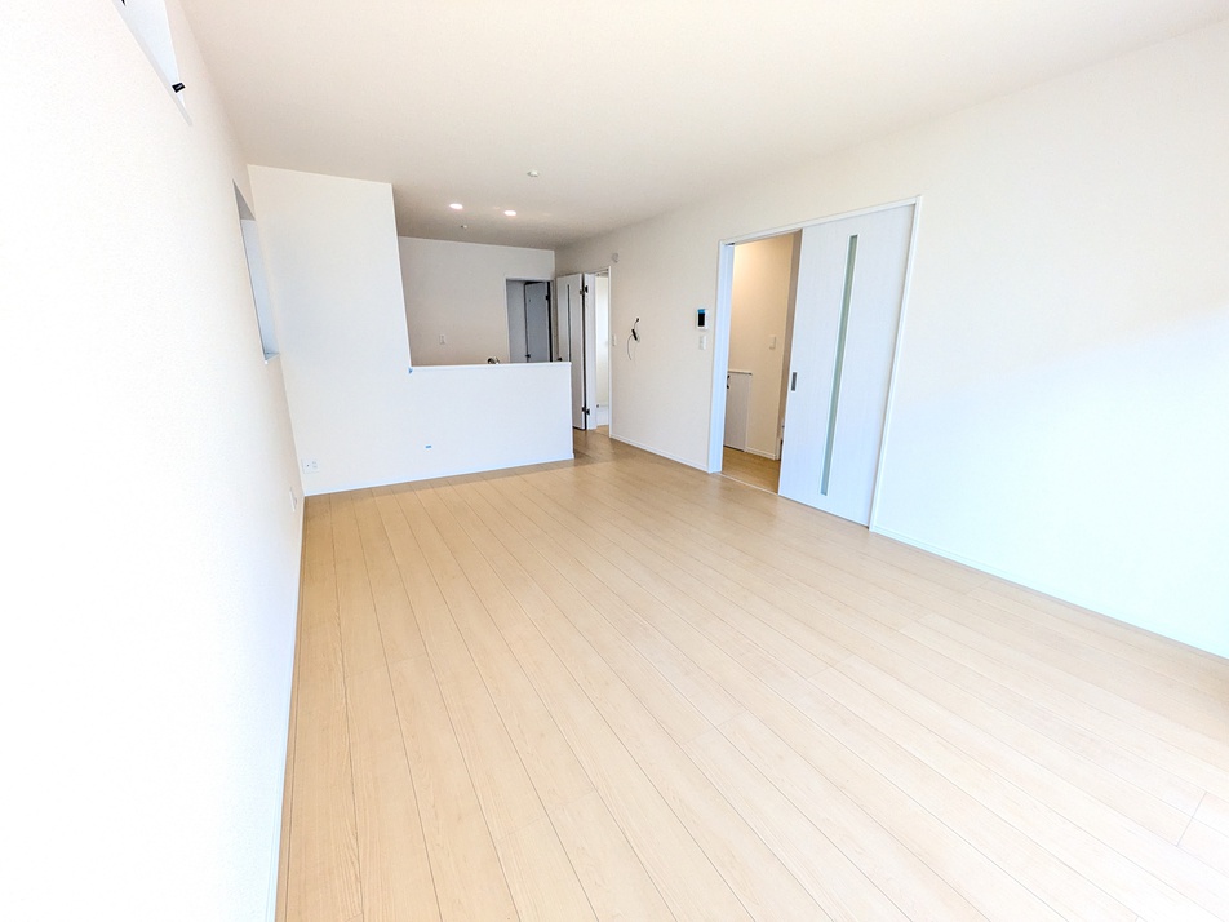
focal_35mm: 14
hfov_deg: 102.1
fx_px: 497
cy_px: 461
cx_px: 614
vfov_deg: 85.7
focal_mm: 1.83
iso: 154
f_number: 2.2
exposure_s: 1/100
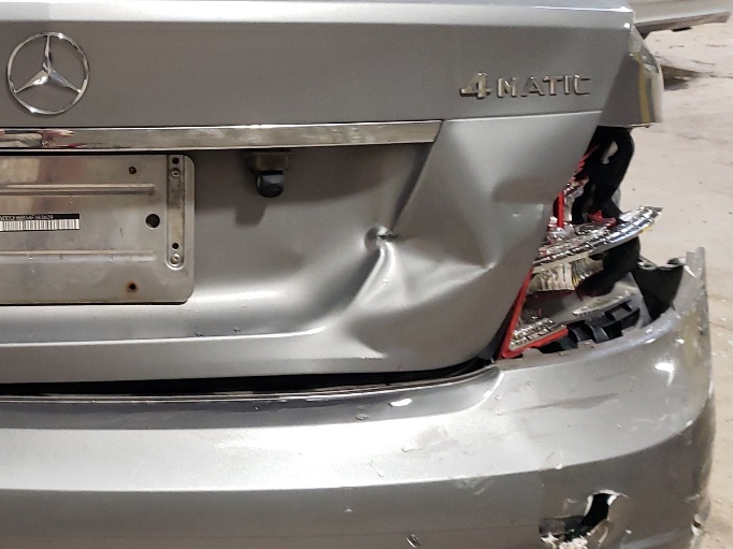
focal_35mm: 61
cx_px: 28
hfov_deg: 29.9
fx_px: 1291
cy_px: 215
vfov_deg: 24.0
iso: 221
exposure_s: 1/60.2
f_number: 1.5
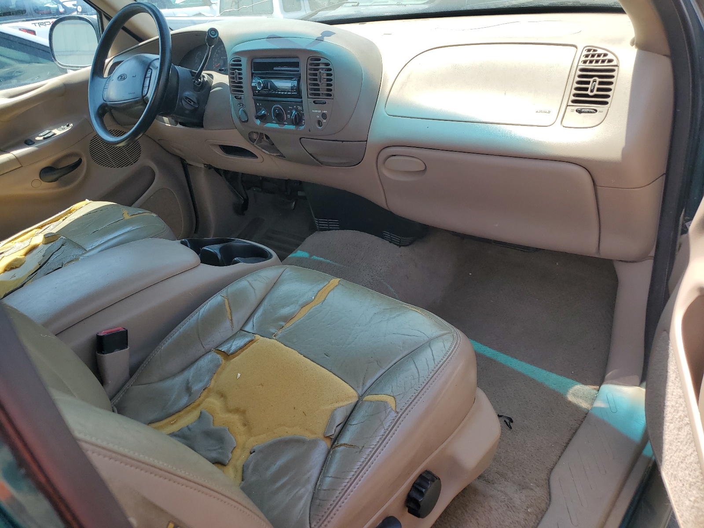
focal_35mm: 26
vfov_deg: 53.1
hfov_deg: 67.3
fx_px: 529
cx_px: 352
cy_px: 264
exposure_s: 1/714
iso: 50
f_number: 1.5
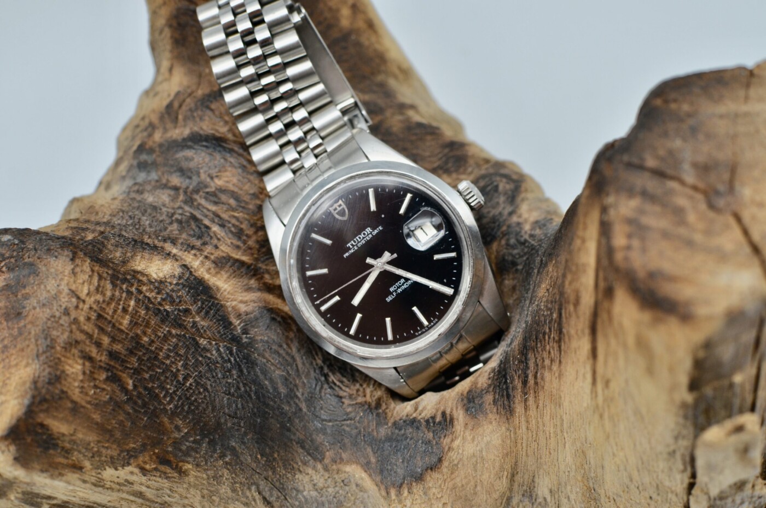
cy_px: 254
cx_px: 383
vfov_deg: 25.7
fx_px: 1115
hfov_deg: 37.9
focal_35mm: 52
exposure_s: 1/125
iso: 360
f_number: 5.6
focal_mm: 35
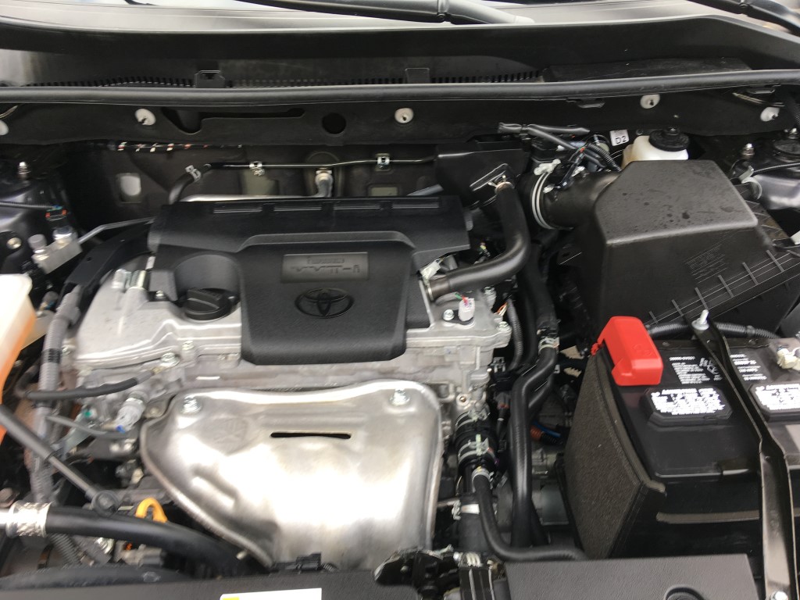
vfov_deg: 48.2
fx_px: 670
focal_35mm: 29
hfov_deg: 61.7
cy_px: 300
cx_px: 400
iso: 25
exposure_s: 1/60
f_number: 2.2
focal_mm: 4.15
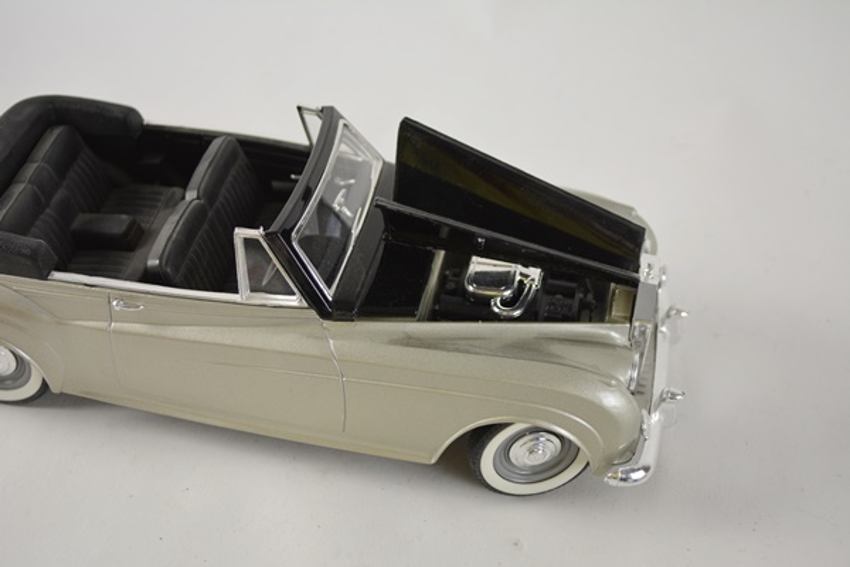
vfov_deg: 25.1
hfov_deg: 36.9
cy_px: 284
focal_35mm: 54
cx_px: 425
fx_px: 1275
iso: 400
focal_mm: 36
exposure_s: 1/100
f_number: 5
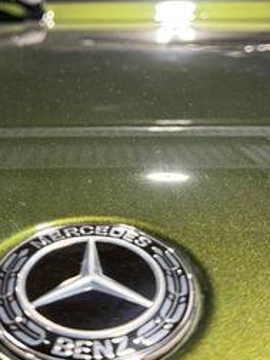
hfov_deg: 23.9
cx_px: 93
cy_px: 97
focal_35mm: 61
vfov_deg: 31.2
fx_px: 634
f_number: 1.78
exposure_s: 1/120
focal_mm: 6.76
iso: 400
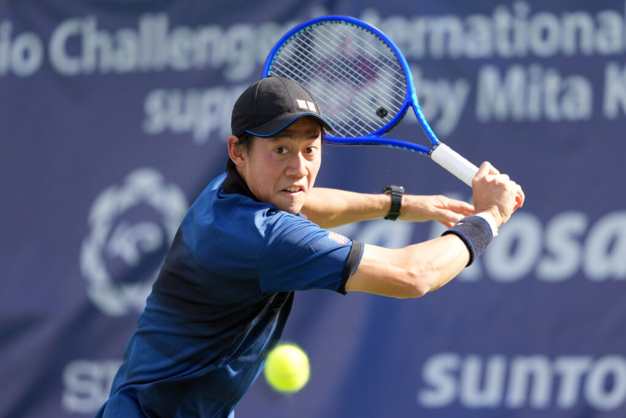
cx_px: 313
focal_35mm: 450
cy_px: 209
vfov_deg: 3.1
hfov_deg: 4.6
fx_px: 7826
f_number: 2.8
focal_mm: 300
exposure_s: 1/2000
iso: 320
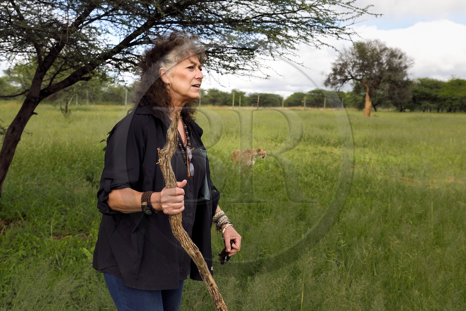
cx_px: 233
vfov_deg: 42.3
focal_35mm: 31
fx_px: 401
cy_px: 156
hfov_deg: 60.3
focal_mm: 31
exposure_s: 1/1000
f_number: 5.6
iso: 400
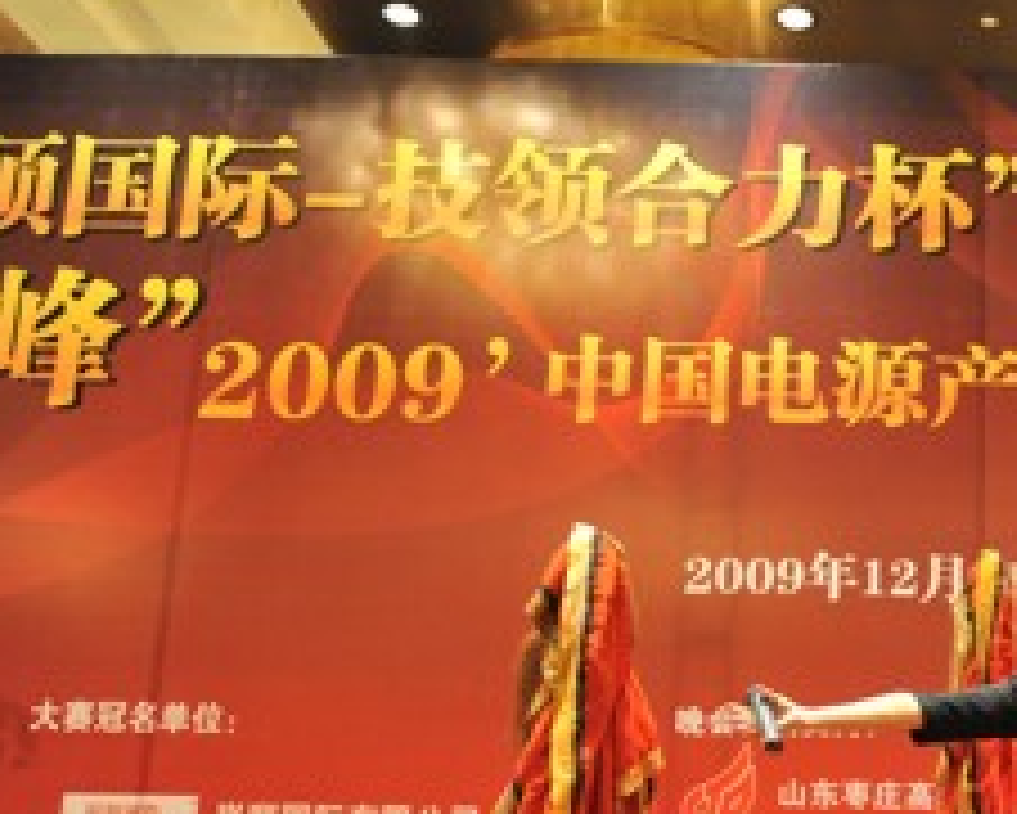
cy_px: 672
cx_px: 1001
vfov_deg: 27.9
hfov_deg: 32.7
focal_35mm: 53
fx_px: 1596
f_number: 2.8
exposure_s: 1/100
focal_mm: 24
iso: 2000
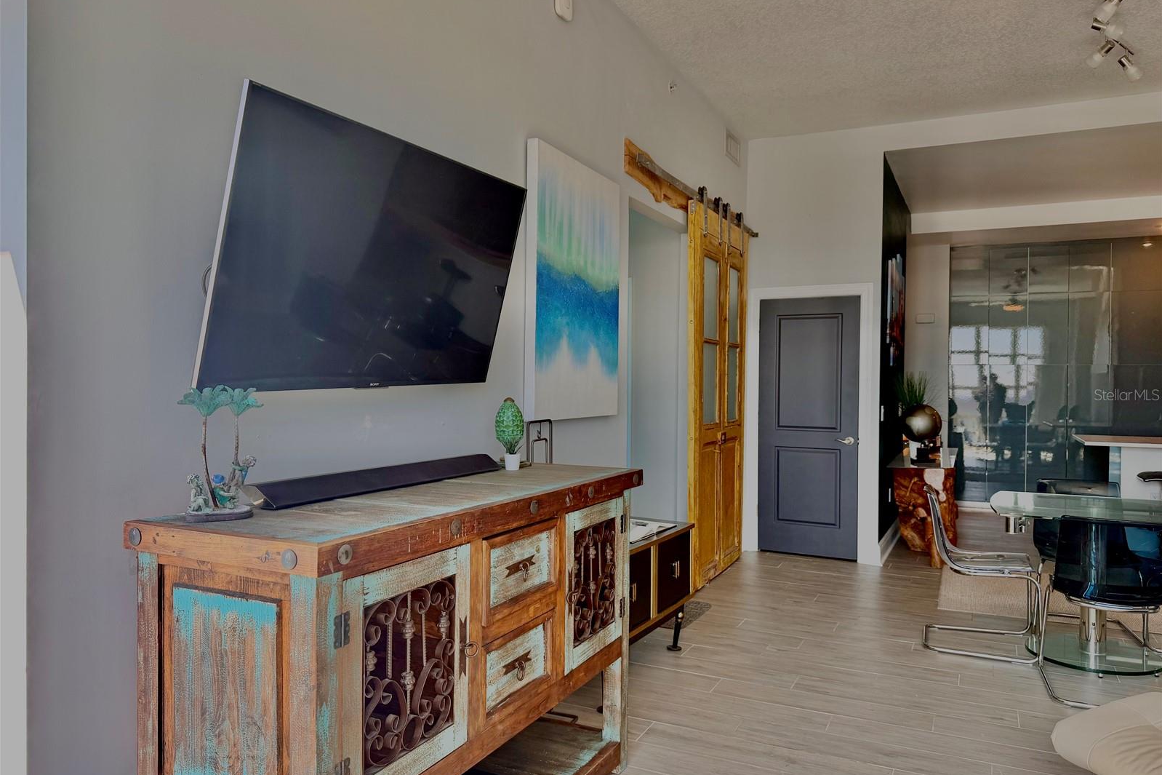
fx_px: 807
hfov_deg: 71.5
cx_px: 581
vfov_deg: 51.3
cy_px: 394
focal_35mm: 25
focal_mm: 6.76
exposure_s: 1/122
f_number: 1.78
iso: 50
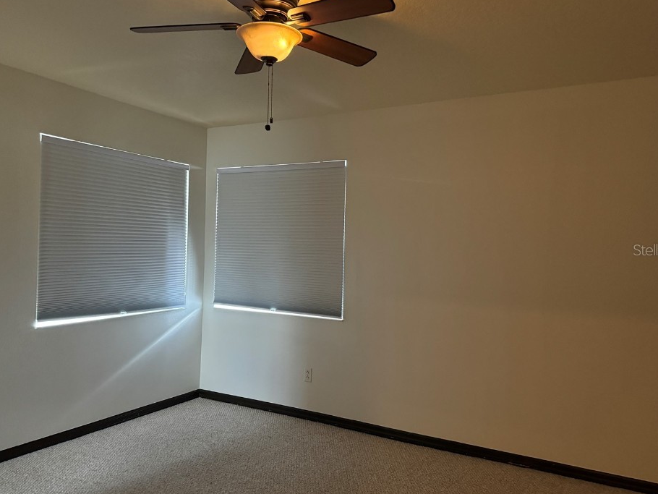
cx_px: 331
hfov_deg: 65.3
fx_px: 513
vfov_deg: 51.4
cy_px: 250
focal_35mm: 27
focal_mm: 6.76
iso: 800
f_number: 1.78
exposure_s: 1/30
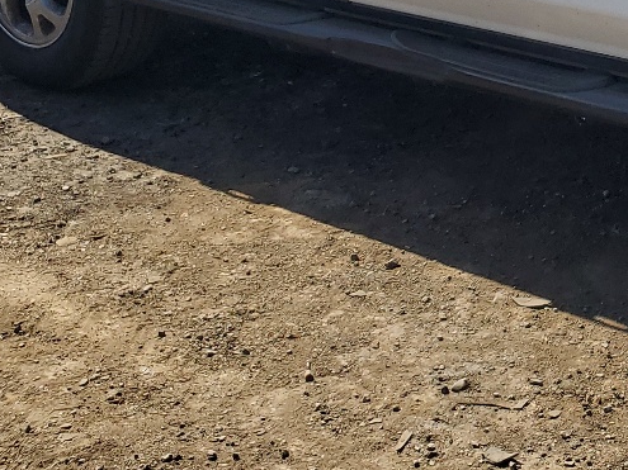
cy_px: -85
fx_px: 1524
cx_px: 812
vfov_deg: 16.8
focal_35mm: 84
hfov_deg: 21.2
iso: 50
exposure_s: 1/3333
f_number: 1.5
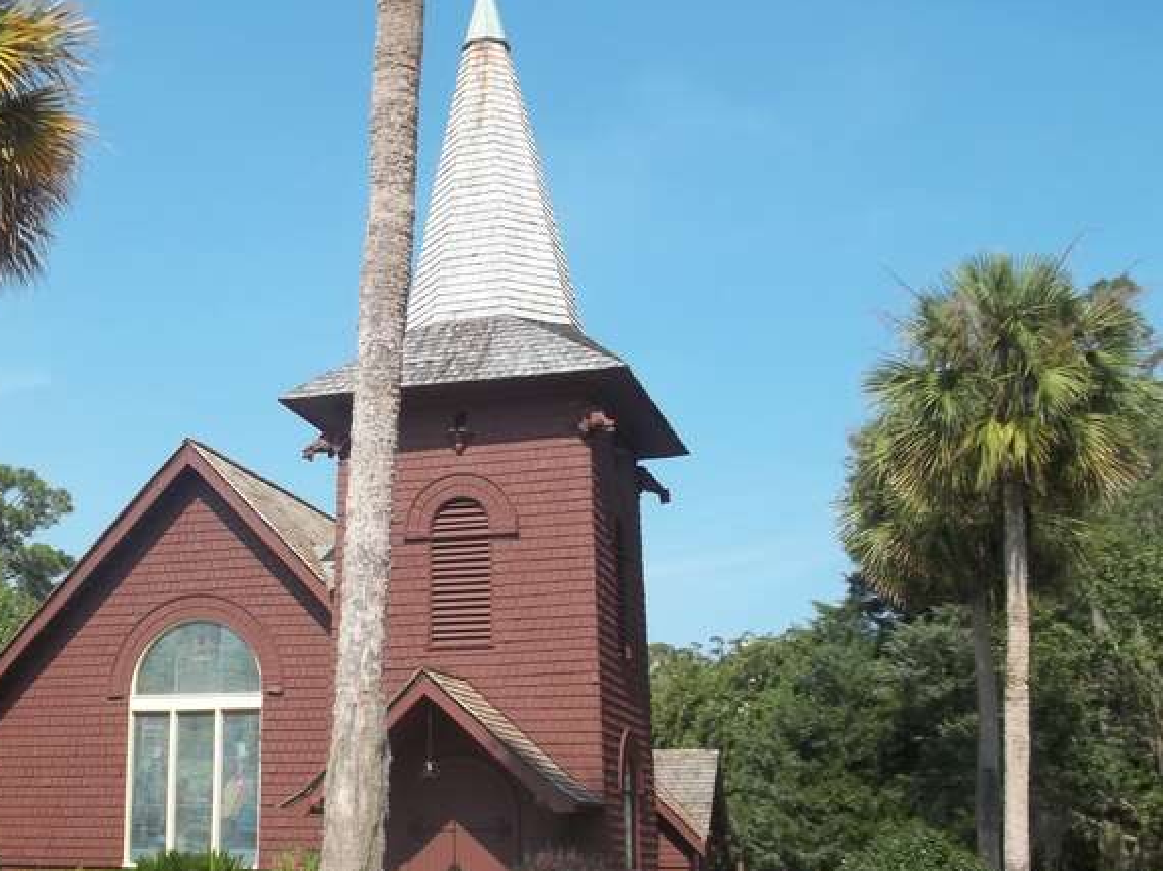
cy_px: 504
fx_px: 1545
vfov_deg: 31.4
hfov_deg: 40.6
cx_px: 359
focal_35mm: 46
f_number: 8
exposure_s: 1/125
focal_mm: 5.9
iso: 64
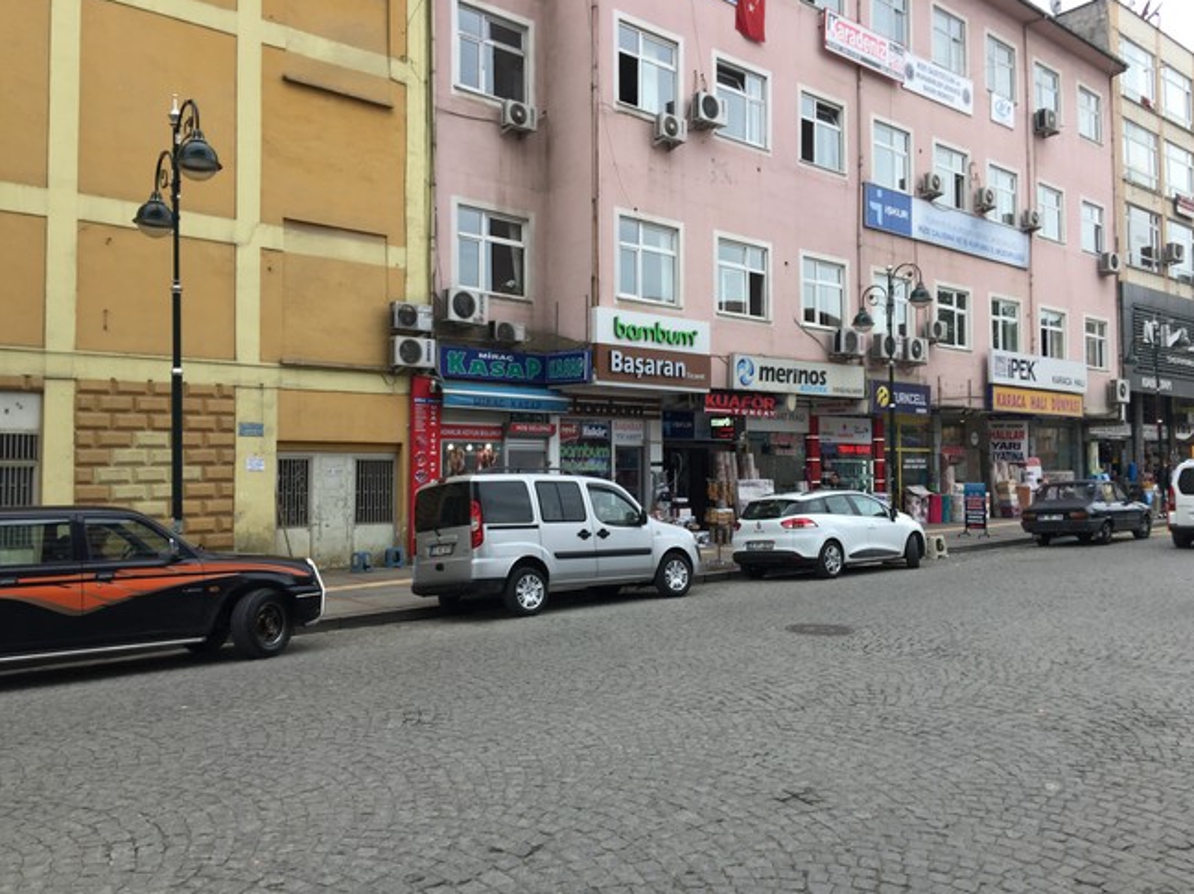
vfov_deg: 46.7
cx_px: 615
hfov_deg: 60.0
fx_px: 1034
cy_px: 444
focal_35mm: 30
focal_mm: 4.15
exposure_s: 1/108
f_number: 2.2
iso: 32
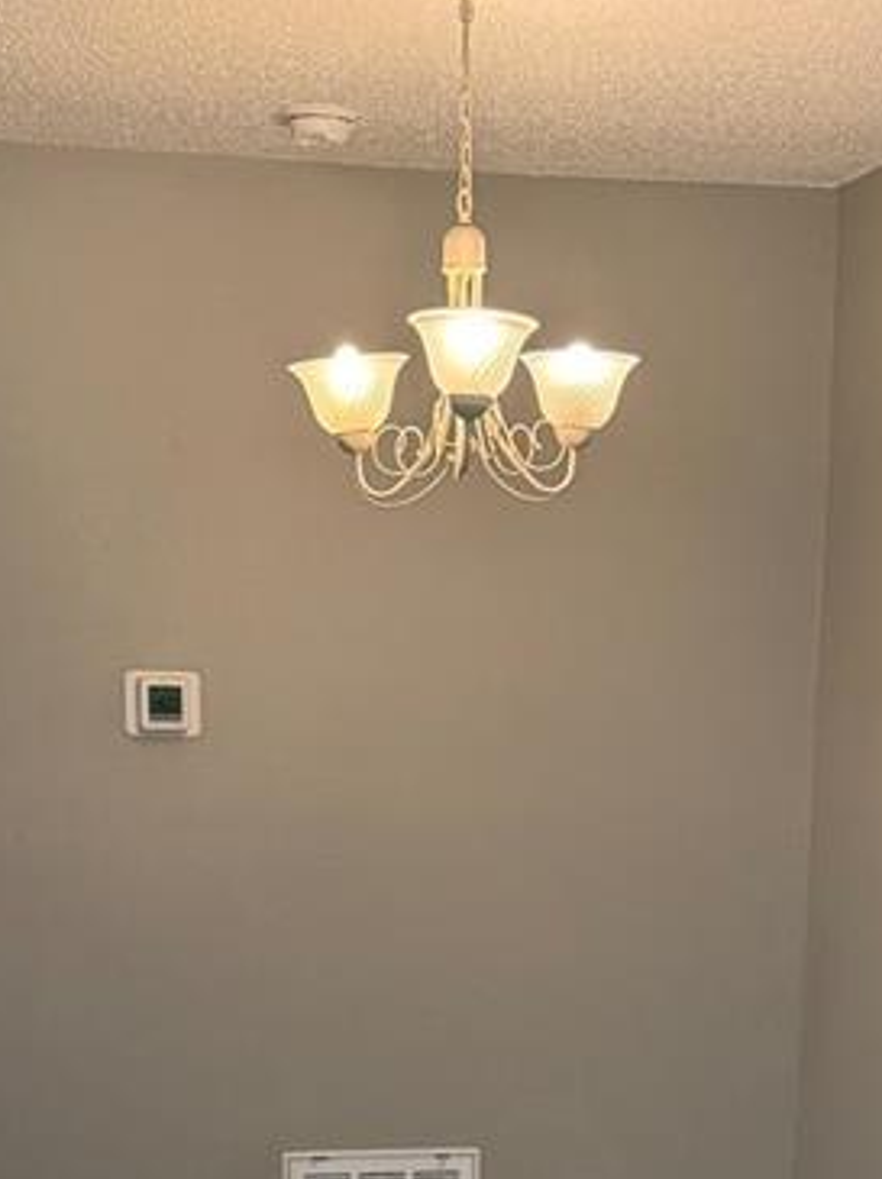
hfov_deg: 18.6
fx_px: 2689
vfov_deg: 22.1
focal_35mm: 79
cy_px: 1547
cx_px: 452
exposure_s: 1/120
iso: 400
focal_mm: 6.76
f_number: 1.78
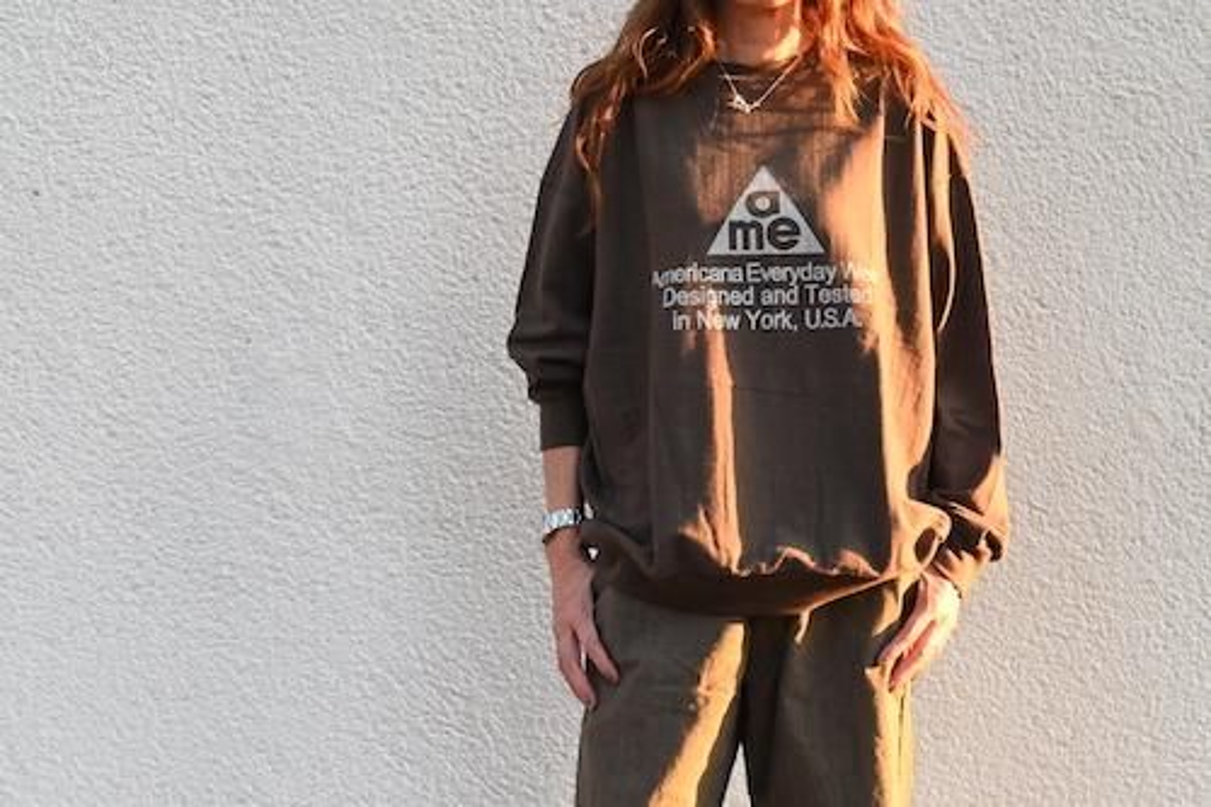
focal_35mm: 70
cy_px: 404
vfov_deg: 19.3
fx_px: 2371
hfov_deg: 28.7
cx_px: 606
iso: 3200
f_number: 8
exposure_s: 1/400
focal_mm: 47
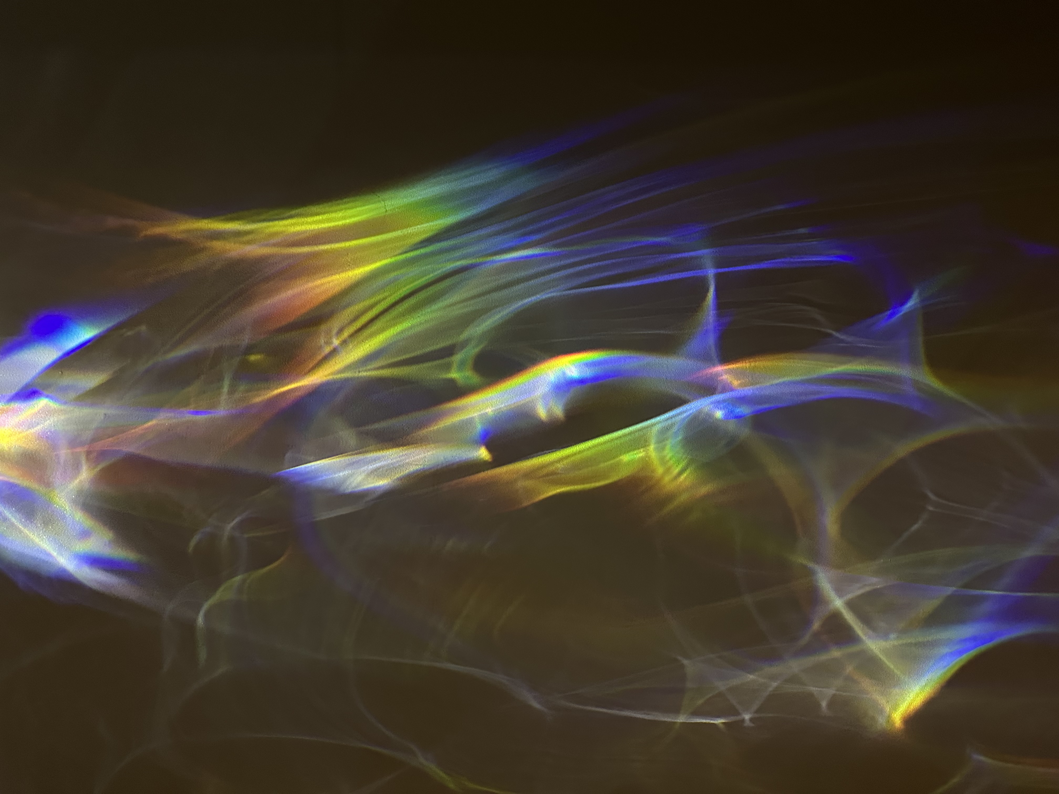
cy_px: 397
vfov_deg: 56.8
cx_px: 530
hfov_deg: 71.6
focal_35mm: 24
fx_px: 734
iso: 500
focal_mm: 6.86
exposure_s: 1/53
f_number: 1.78
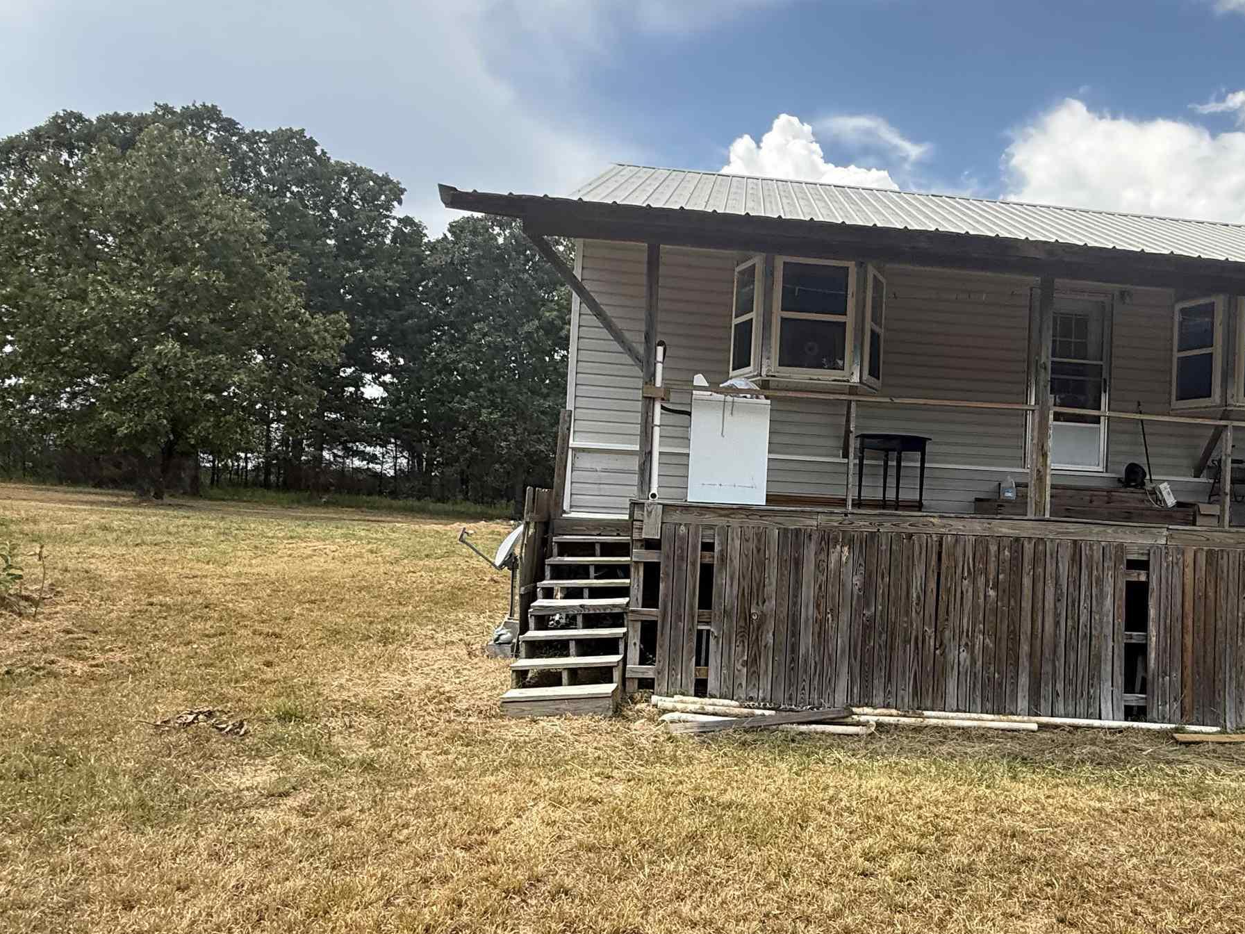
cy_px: 500
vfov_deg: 56.8
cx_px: 866
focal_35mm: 24
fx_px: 863
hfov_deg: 68.8
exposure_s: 1/1017
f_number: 2.2
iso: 64
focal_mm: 2.22
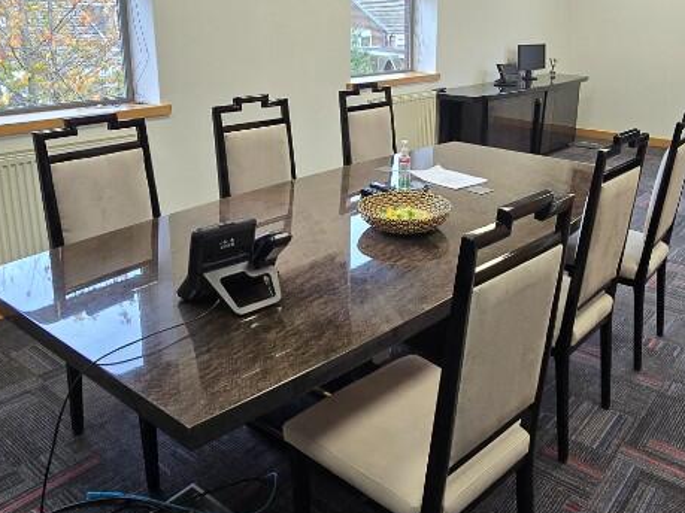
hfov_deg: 61.2
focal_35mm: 29
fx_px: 574
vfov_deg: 47.5
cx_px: 410
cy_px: 177
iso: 80
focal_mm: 2.2
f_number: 2.2
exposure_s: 1/50
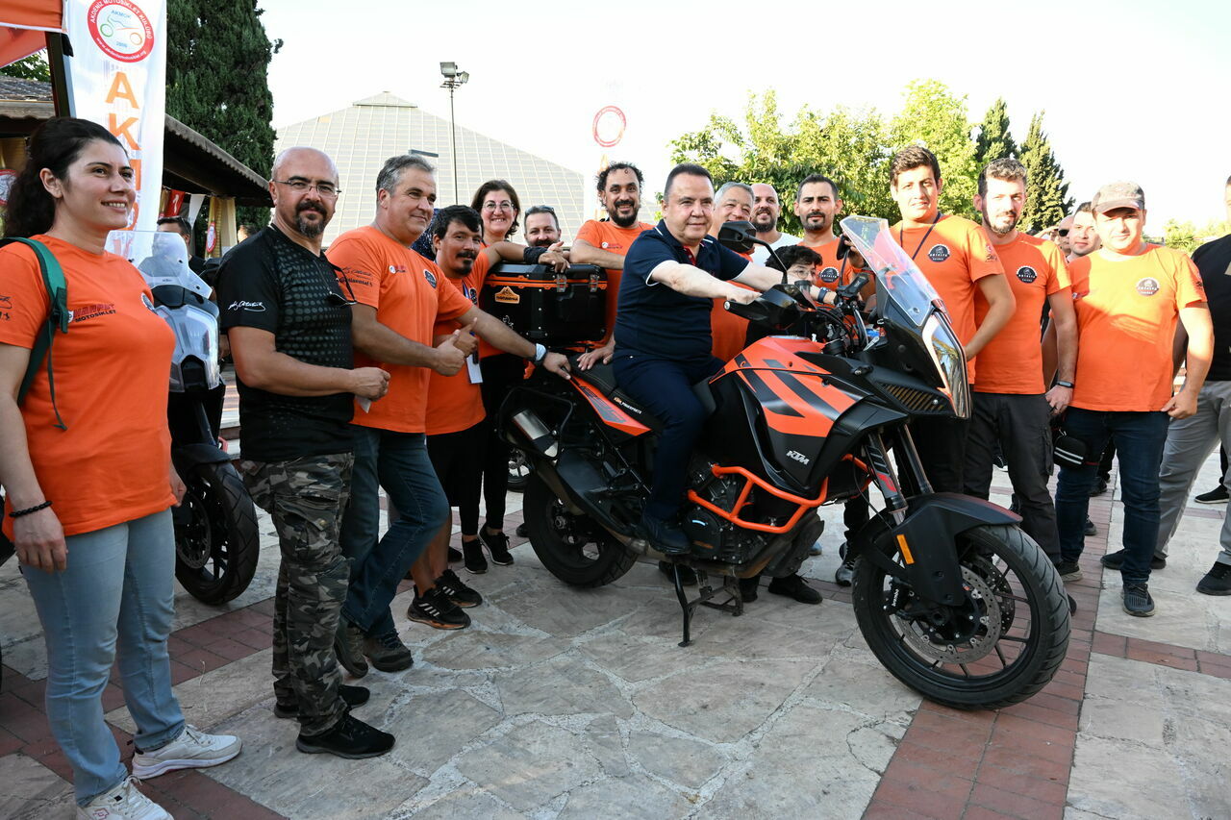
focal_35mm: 24
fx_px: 821
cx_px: 616
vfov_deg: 53.1
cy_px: 410
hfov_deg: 73.8
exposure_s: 1/320
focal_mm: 24
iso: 1600
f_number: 8
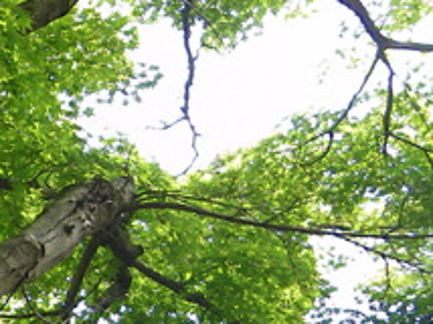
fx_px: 1674
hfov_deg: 13.1
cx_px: -393
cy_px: 563
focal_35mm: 134
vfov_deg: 10.5
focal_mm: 4.9
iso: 64
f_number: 2.6
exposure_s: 1/100
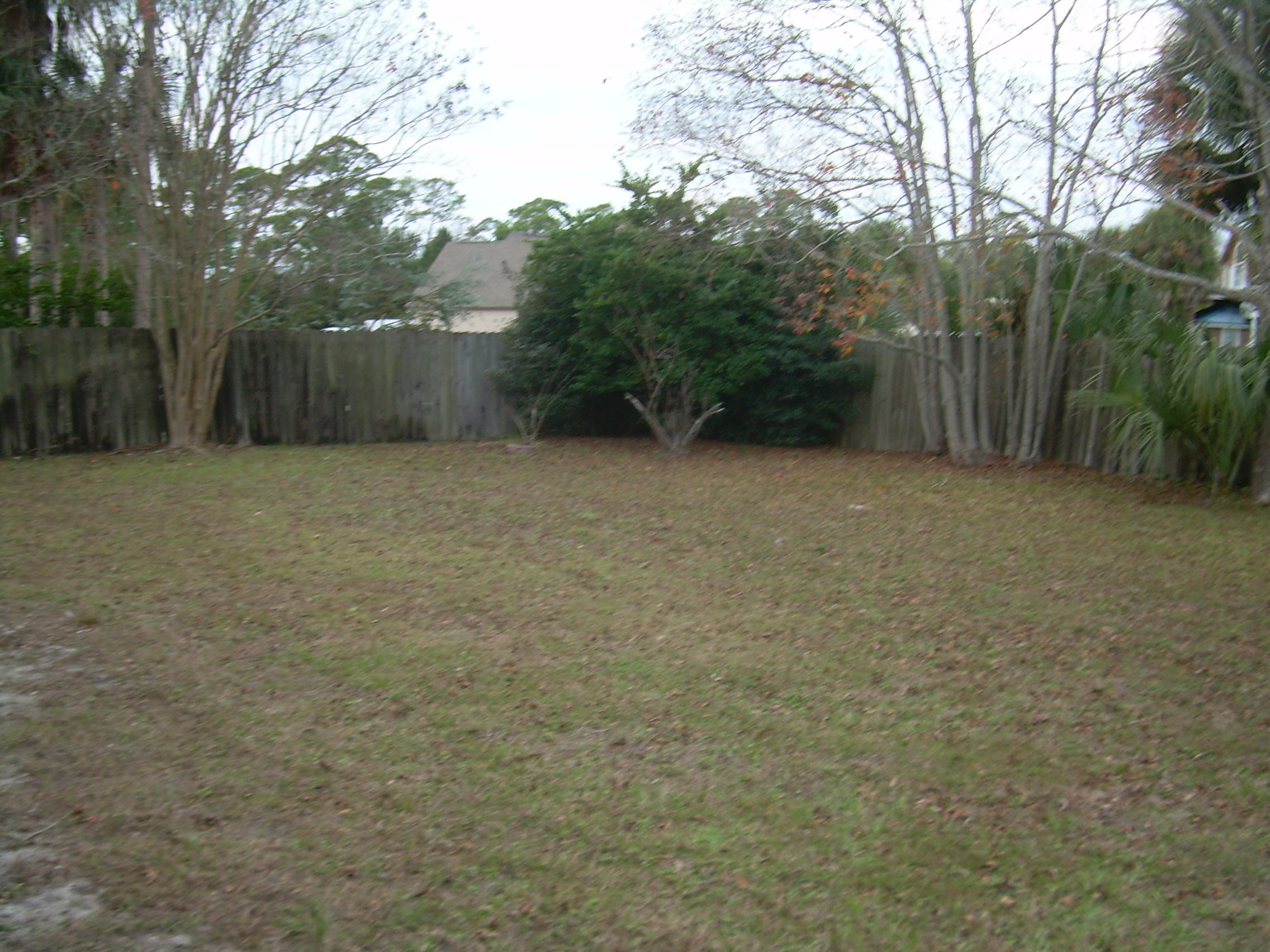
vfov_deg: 37.7
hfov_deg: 49.0
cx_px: 635
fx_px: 1394
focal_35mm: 38
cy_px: 476
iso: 50
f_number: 2.8
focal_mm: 6.3
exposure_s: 1/35.6
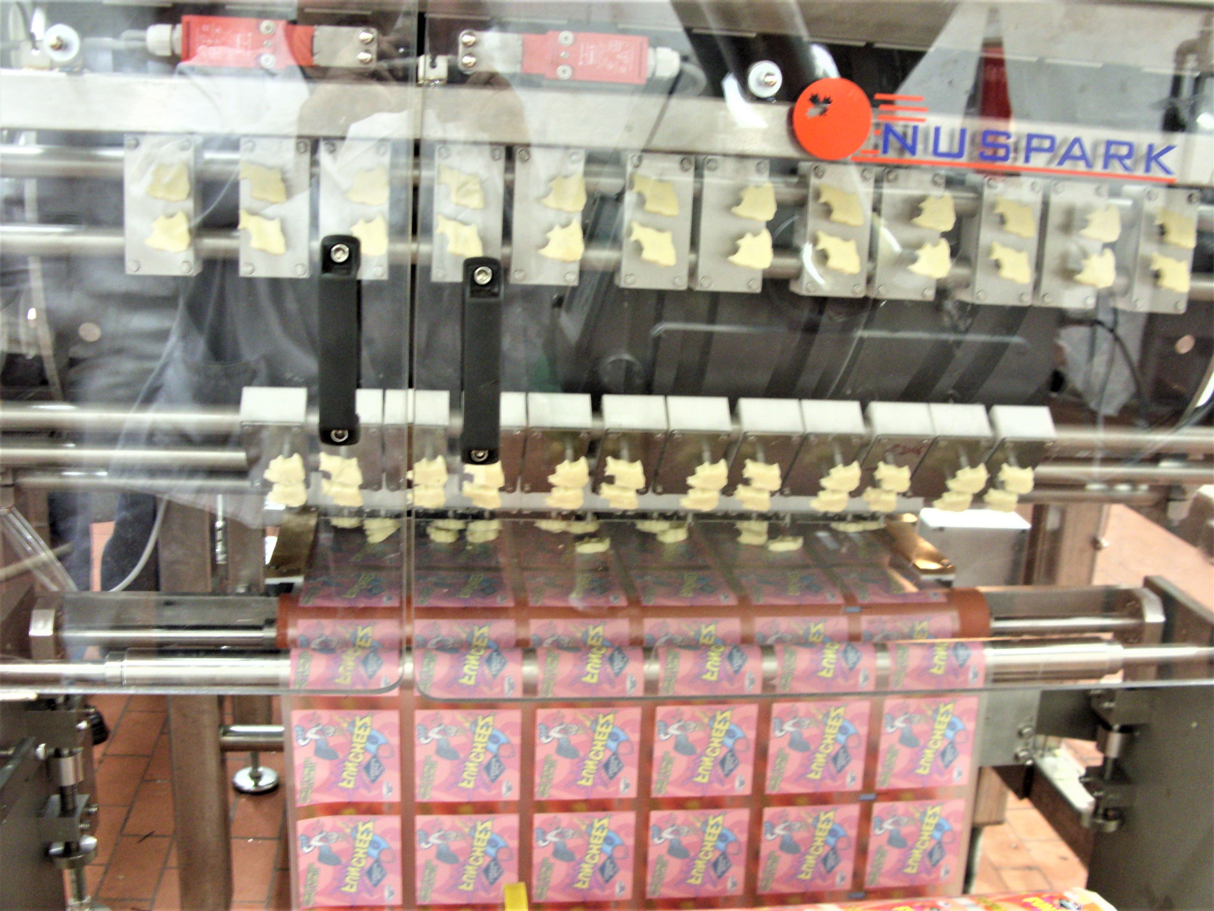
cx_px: 607
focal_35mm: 38
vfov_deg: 37.7
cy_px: 456
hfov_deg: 49.0
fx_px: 1333
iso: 200
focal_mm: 6.3
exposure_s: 1/3
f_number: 2.8
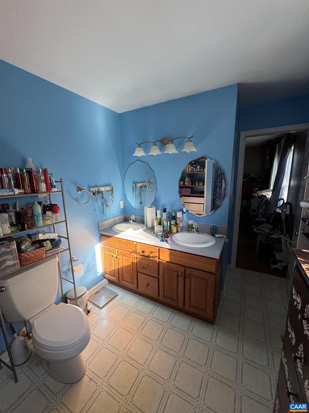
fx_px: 167
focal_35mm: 14
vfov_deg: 102.1
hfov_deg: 85.7
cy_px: 206
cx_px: 154
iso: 80
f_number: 2.2
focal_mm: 2.22
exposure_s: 1/99
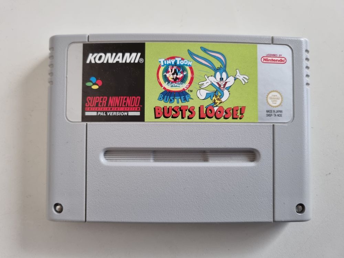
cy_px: 129
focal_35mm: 26
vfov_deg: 53.1
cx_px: 172
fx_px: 258
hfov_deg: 67.3
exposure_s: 1/50
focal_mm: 5.4
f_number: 1.8
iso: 250
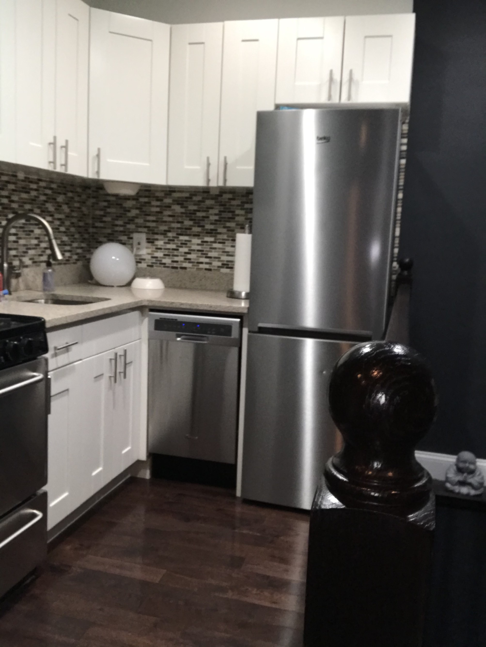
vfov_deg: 56.8
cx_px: 243
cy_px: 324
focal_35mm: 32
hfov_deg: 44.2
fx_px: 598
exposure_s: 1/30
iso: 80
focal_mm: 2.87
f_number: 2.2
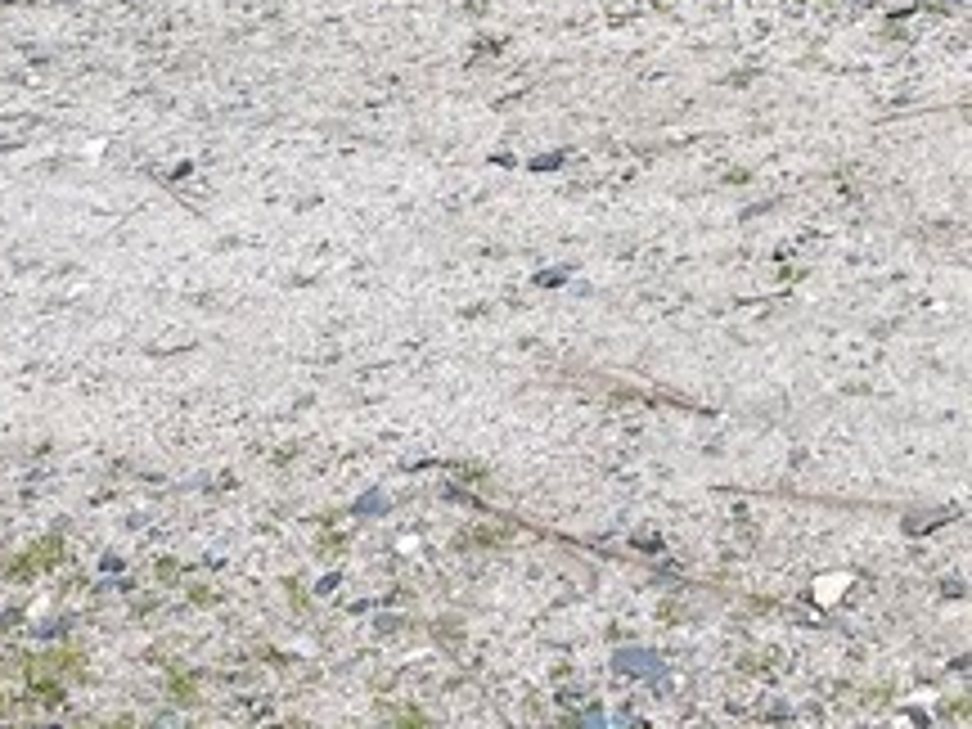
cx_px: 1017
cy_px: -202
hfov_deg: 15.7
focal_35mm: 123
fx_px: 3454
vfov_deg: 11.7
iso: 32
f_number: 1.6
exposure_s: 1/538
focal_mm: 5.1
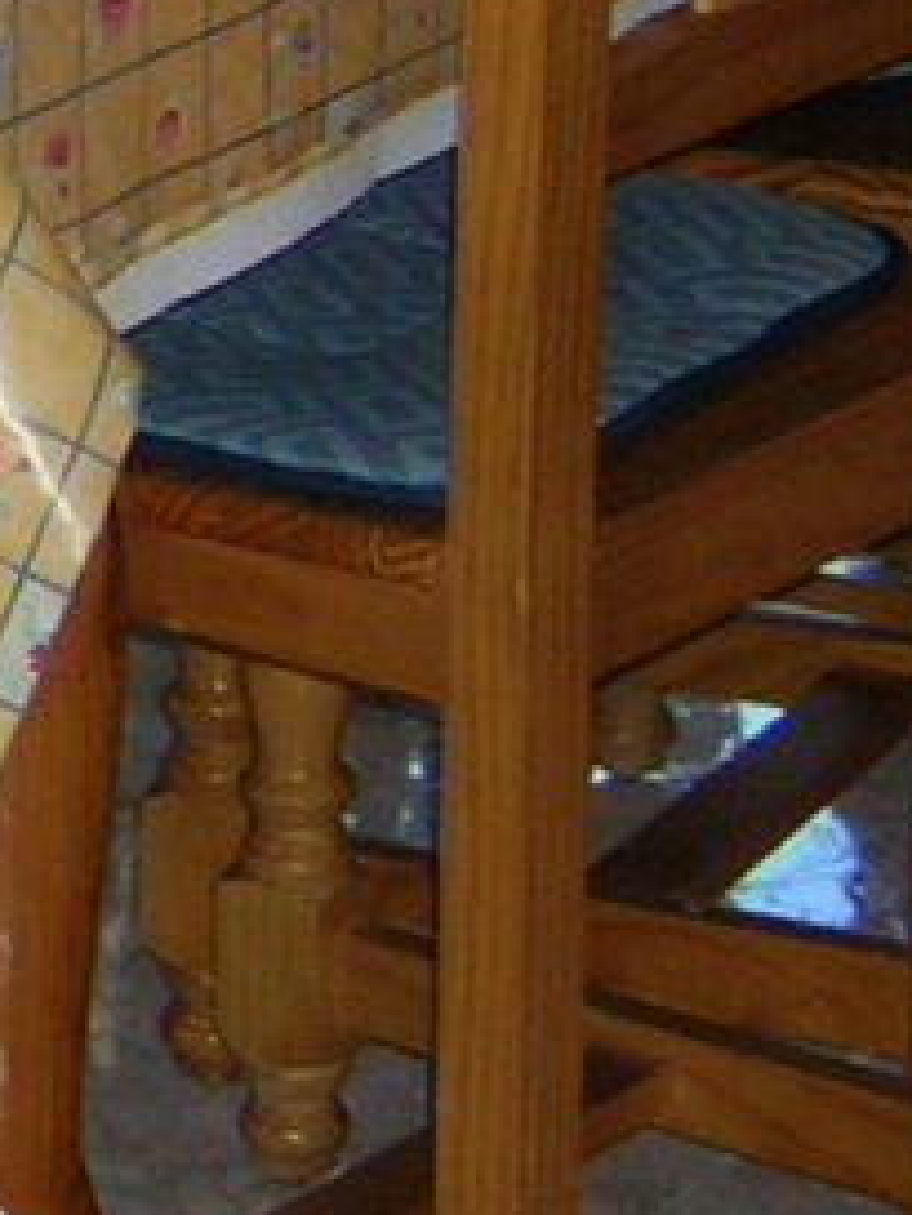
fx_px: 6985
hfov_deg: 7.0
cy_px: -205
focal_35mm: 199
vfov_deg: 9.8
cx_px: -1303
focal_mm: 5.7
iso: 77
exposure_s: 1/60.1
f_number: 2.9
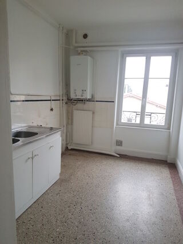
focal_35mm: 26
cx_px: 92
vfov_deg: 67.3
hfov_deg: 53.0
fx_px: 183
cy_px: 122
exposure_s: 1/24
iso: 200
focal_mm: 4.2
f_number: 1.7
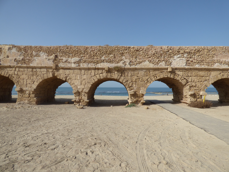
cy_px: 86
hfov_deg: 81.7
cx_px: 114
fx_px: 132
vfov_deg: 66.0
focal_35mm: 20
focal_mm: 3.58
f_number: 3.5
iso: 100
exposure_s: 1/2000
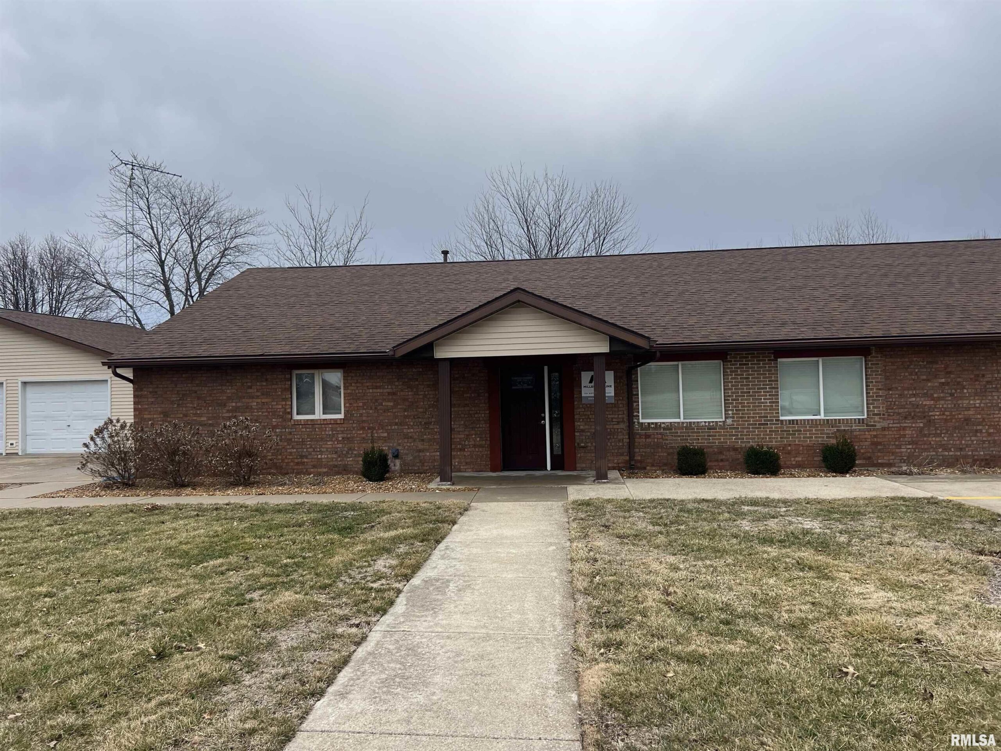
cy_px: 376
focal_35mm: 26
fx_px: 752
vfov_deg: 53.1
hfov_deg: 67.3
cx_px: 500
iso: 50
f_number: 1.5
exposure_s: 1/2632
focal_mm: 5.7
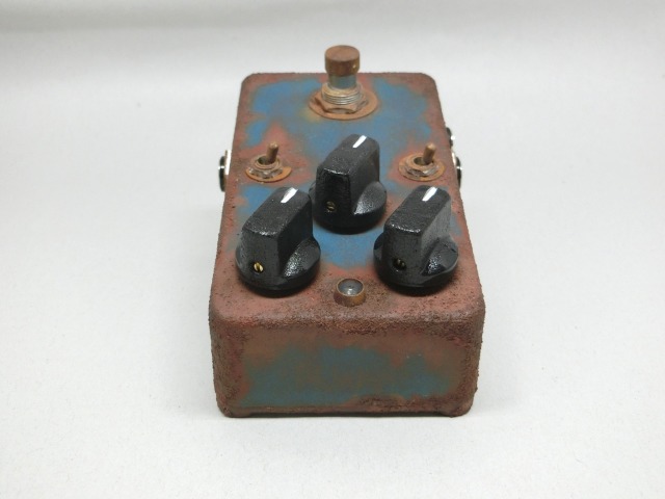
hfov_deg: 42.1
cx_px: 332
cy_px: 250
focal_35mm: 45
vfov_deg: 32.2
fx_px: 864
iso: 250
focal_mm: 8
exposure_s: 1/125
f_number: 4.4
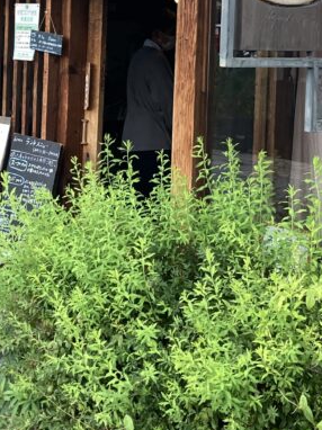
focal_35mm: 88
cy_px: 5
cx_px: 38
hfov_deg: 16.6
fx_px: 1093
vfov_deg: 21.5
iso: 25
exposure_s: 1/121
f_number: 1.8
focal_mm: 3.99
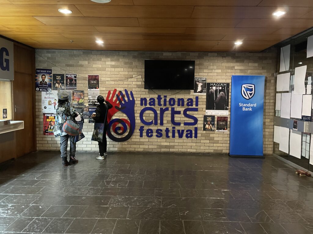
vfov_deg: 53.1
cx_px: 156
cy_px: 117
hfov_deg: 67.3
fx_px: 235
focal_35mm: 26
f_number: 1.6
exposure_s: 1/25
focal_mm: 4.2
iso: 640
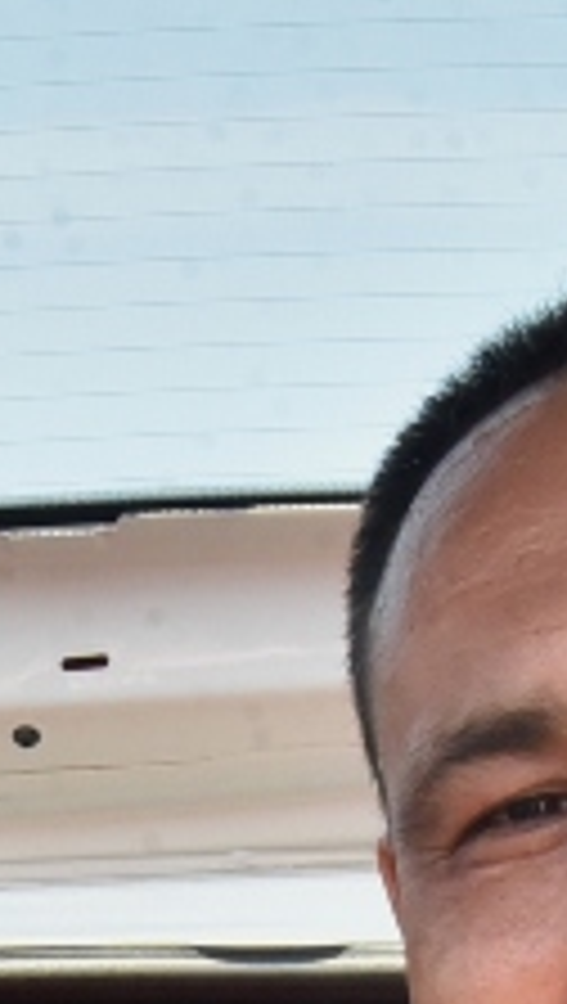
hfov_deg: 5.8
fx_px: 5461
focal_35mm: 205
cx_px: -454
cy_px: 1724
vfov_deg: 10.0
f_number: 18
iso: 2500
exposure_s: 1/200
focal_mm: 38
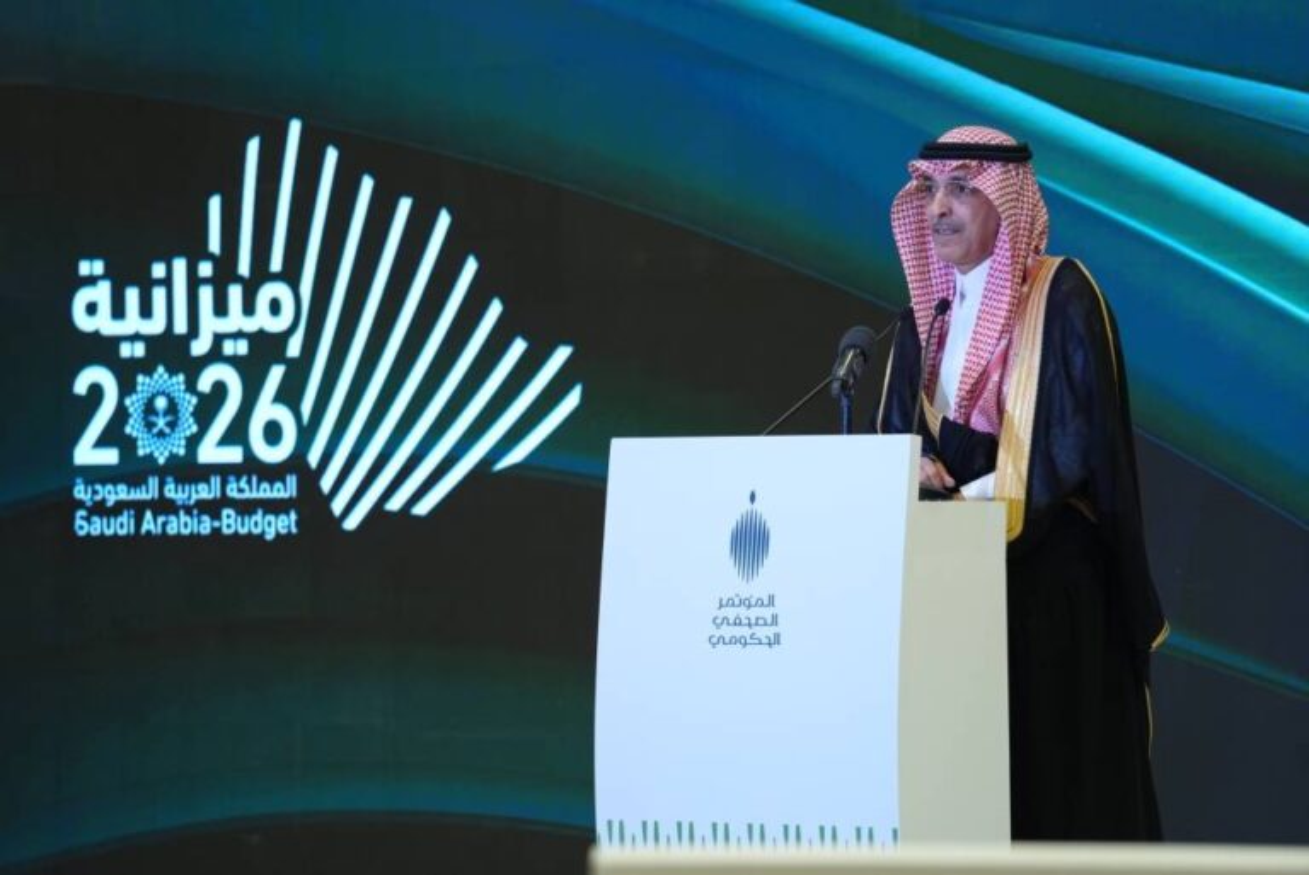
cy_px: 438
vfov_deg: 7.2
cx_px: 654
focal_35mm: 191
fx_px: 6949
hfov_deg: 10.8
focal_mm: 191
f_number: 4
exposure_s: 1/125
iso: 1600
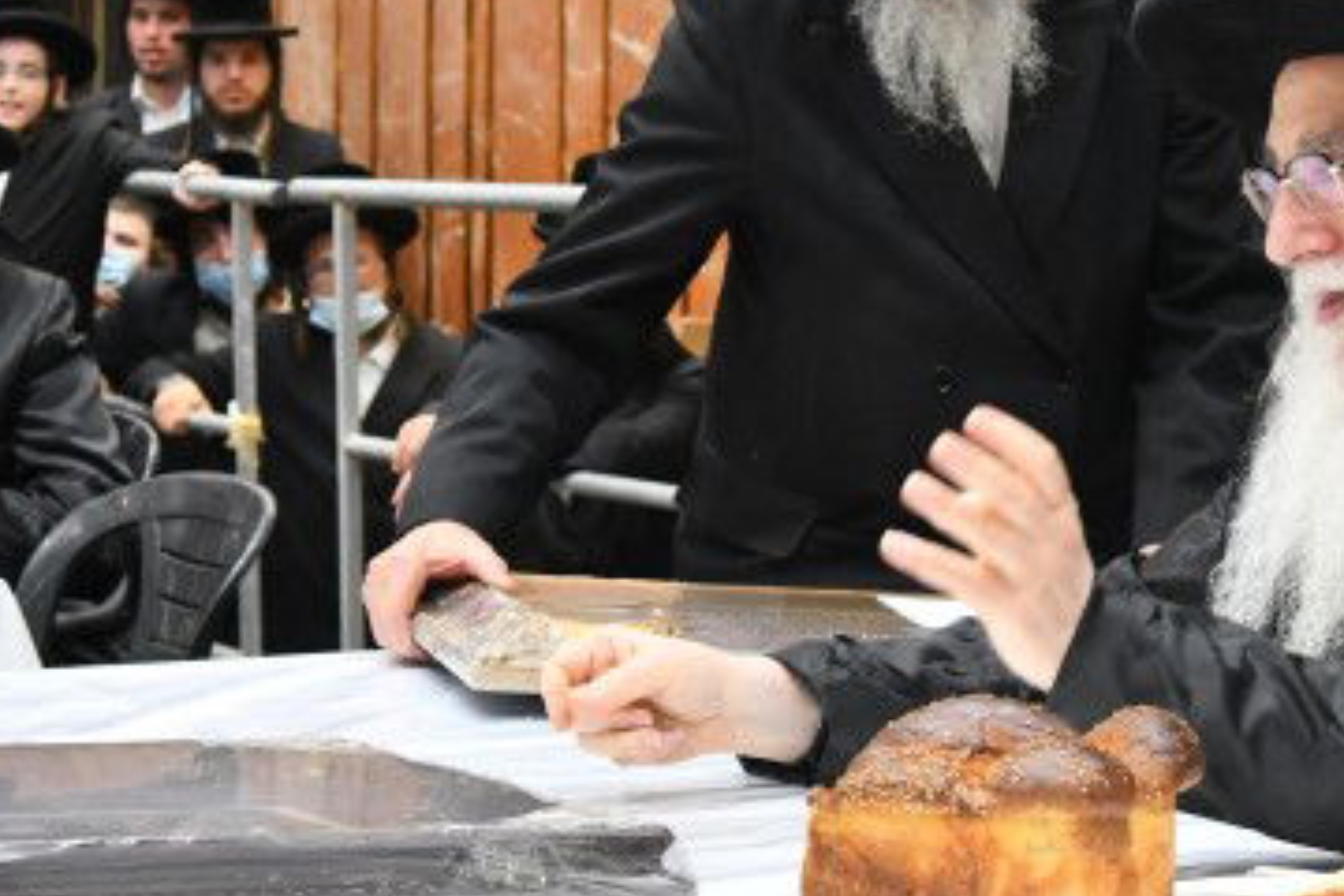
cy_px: 390
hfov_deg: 15.6
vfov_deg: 10.5
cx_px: 310
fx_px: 4890
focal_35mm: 131
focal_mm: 46
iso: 1600
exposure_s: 1/100
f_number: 5.6
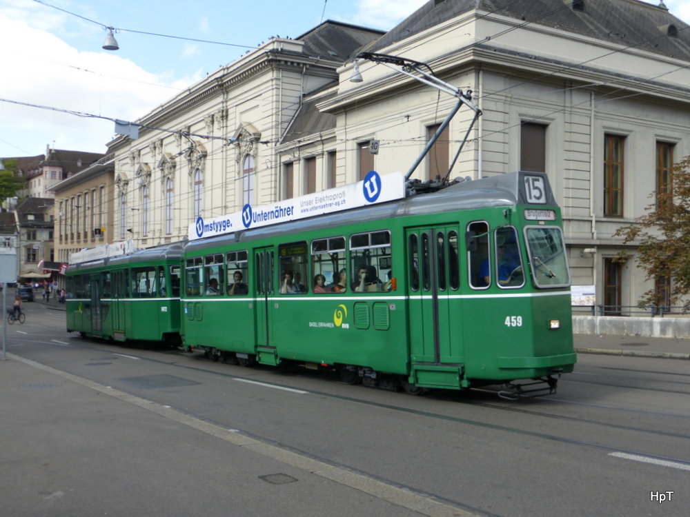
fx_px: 698
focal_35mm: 35
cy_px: 258
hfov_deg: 52.6
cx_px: 345
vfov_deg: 40.7
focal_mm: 6.1
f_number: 3.7
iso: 100
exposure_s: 1/400
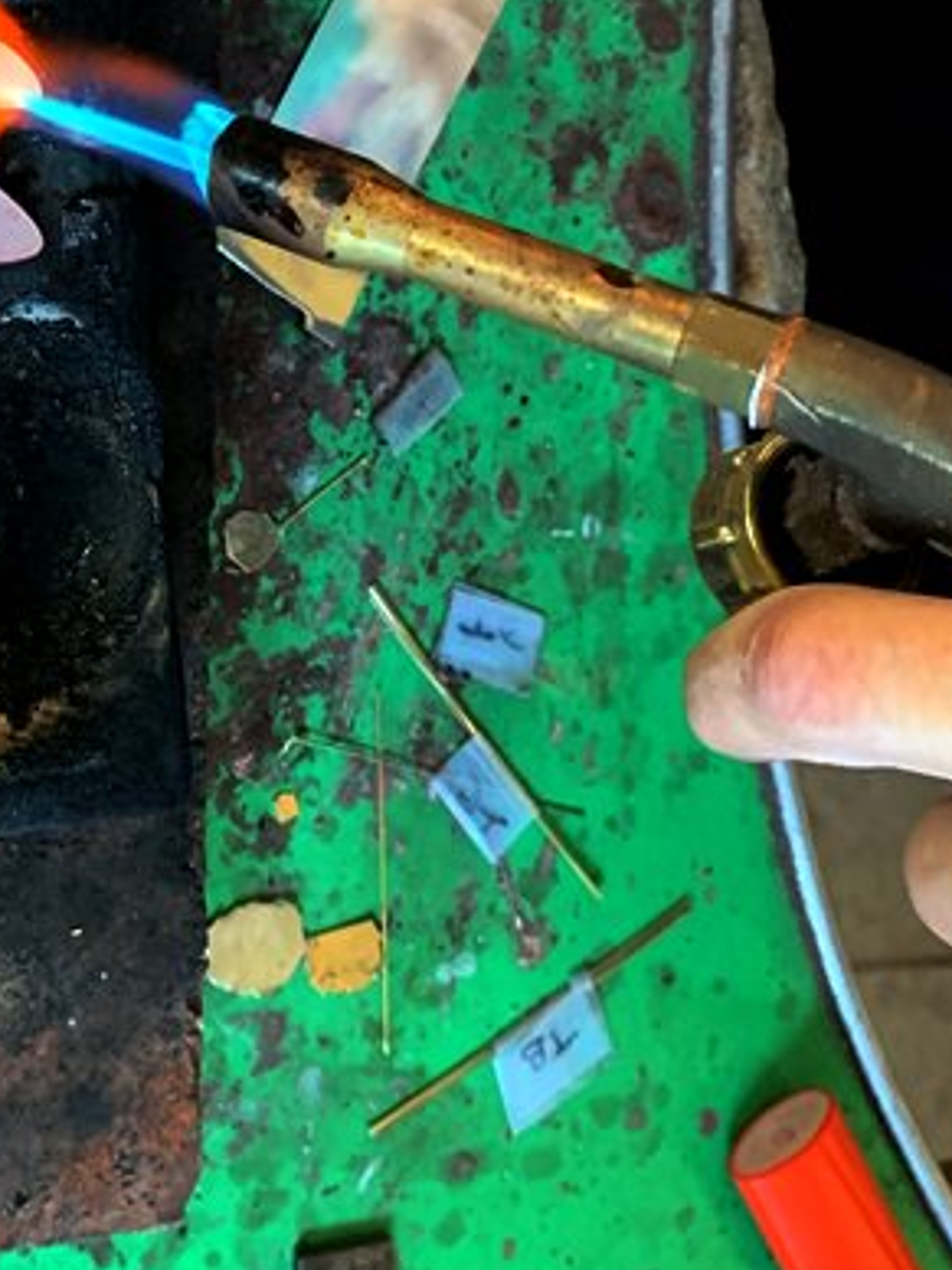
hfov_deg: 26.2
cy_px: 196
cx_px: 106
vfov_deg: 34.1
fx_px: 1980
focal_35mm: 54
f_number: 1.8
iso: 400
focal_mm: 4.25
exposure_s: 1/39
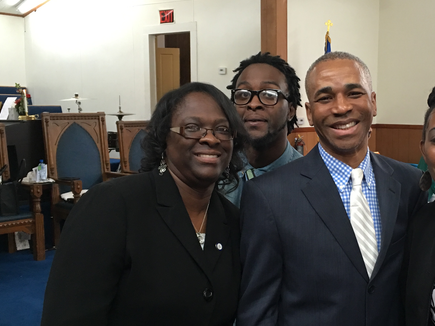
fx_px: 616
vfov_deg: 29.6
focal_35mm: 49
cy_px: 186
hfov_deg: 38.2
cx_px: 311
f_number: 2.2
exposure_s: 1/15
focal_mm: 4.15
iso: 64
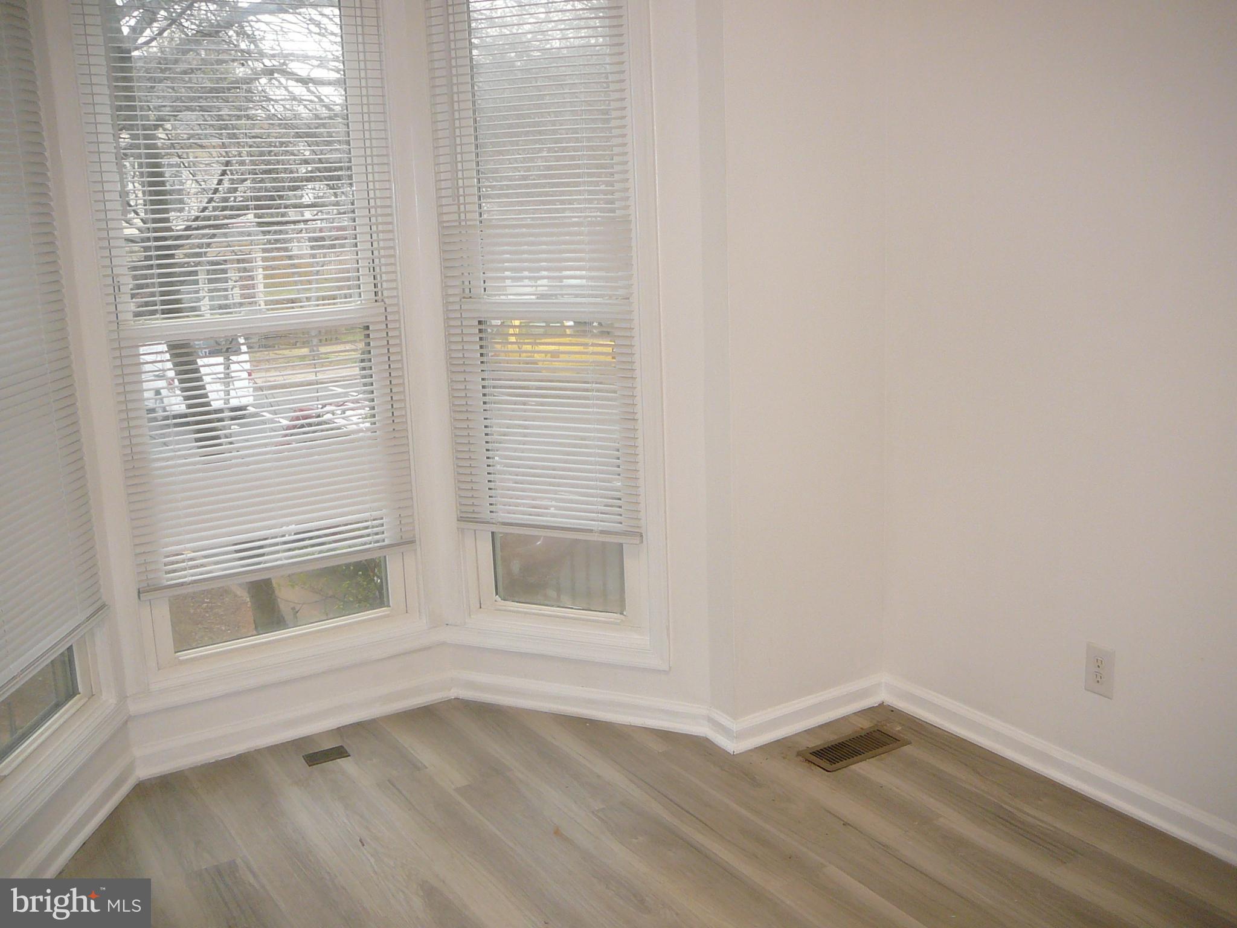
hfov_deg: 52.6
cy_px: 464
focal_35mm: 35
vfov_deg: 40.7
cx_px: 618
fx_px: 1251
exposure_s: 1/30
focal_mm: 5.2
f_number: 2.8
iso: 125
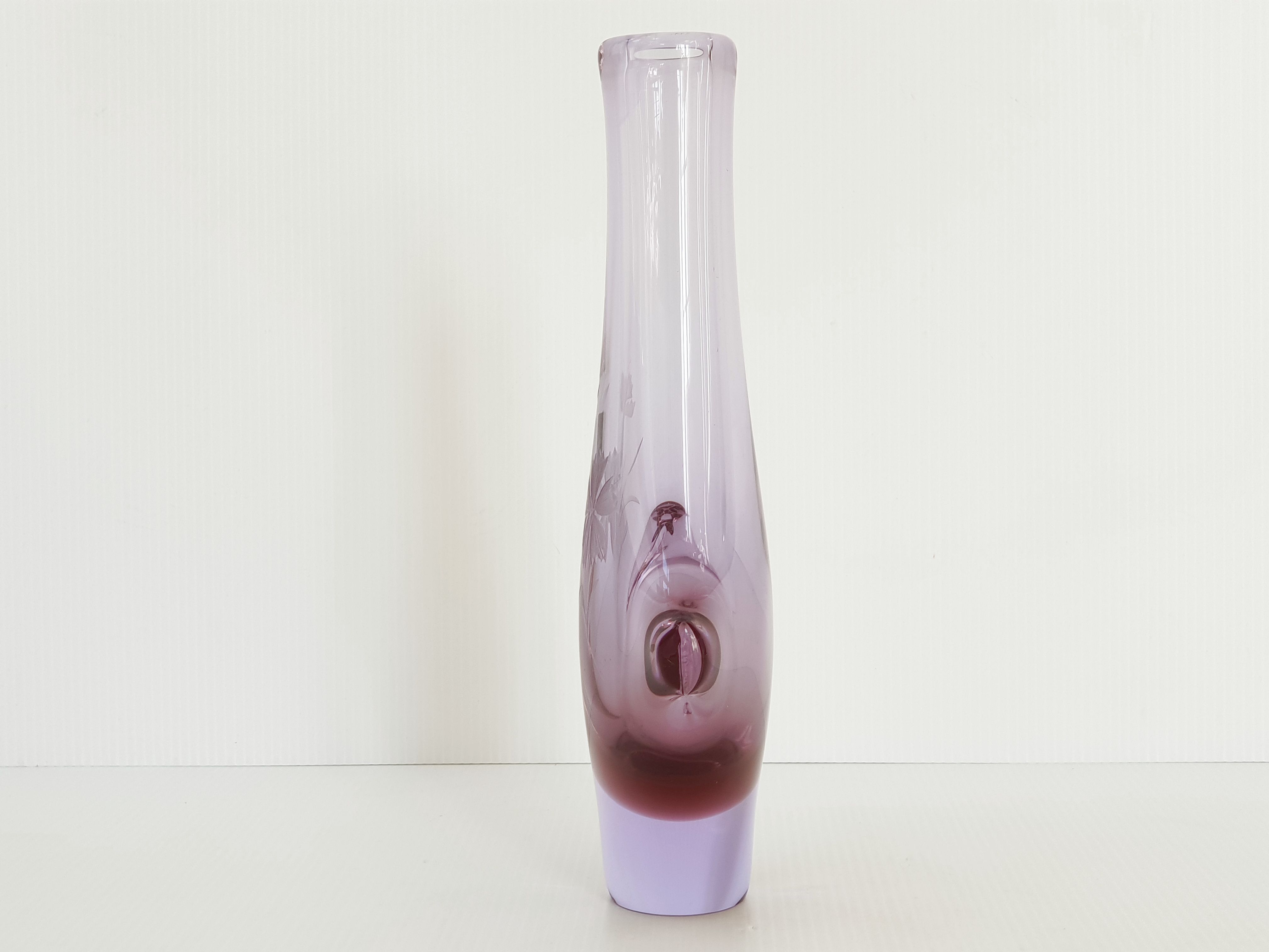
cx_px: 634
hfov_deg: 36.8
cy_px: 476
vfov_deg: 28.0
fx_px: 1906
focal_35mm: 52
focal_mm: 6
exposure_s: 1/50
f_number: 2.4
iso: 32
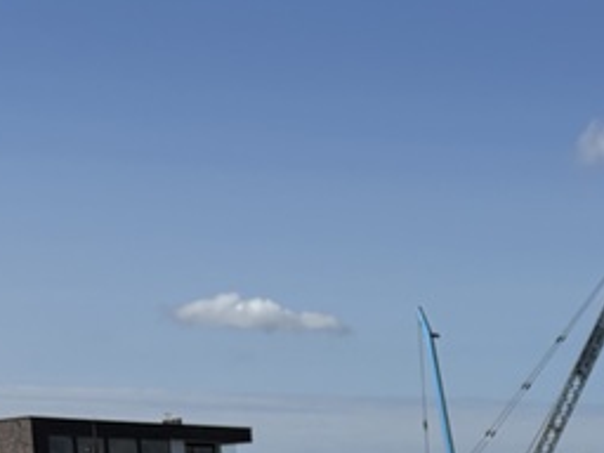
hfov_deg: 14.9
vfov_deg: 10.8
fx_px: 2129
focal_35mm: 122
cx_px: 927
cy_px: 996
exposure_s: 1/7194
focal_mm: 5.96
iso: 50
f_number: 1.6
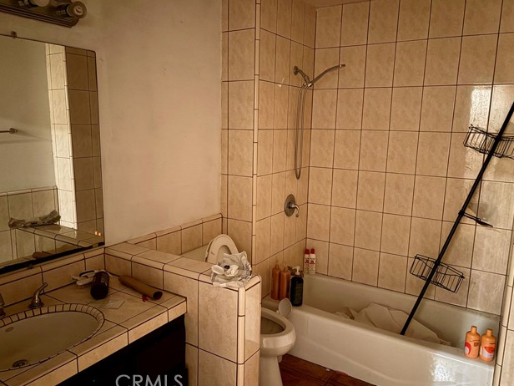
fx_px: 401
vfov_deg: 51.4
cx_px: 253
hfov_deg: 65.3
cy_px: 194
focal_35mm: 27
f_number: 1.6
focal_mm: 5.96
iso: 1000
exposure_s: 1/9
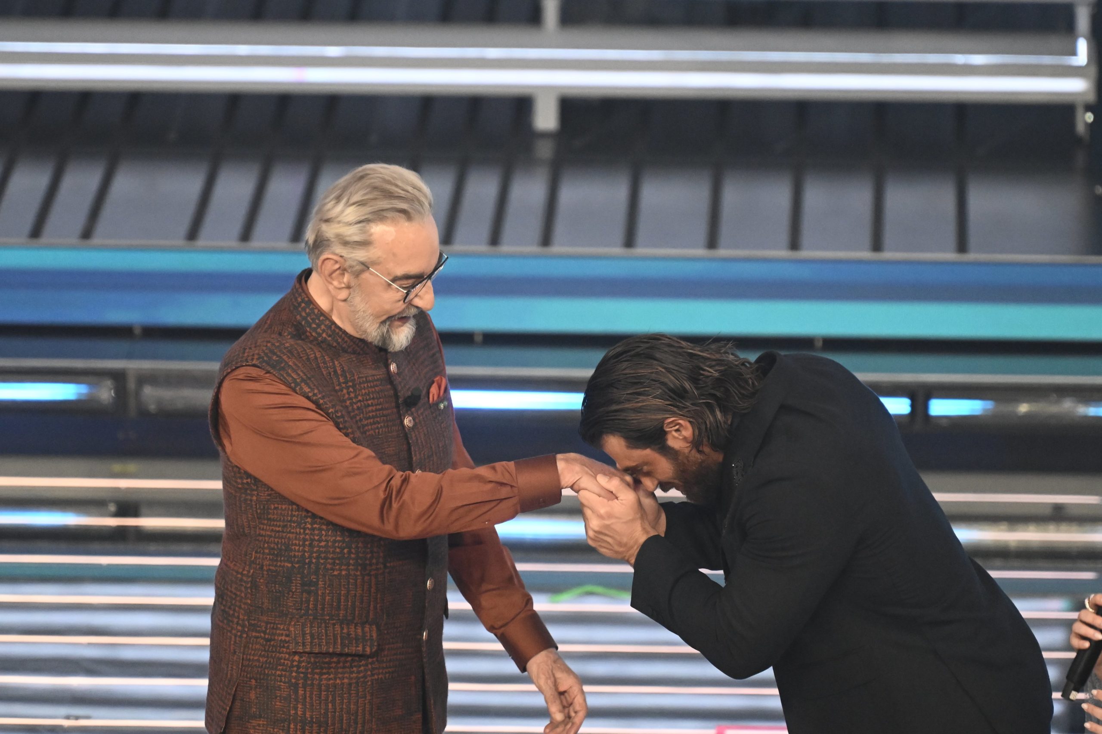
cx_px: 551
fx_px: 11936
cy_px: 367
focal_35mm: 390
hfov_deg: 5.3
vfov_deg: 3.5
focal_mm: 260
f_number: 4
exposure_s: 1/250
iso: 4000
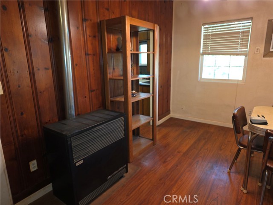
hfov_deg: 73.9
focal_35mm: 23
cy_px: 102
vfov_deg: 58.9
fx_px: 181
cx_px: 136
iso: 100
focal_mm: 6.25
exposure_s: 1/30
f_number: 1.7
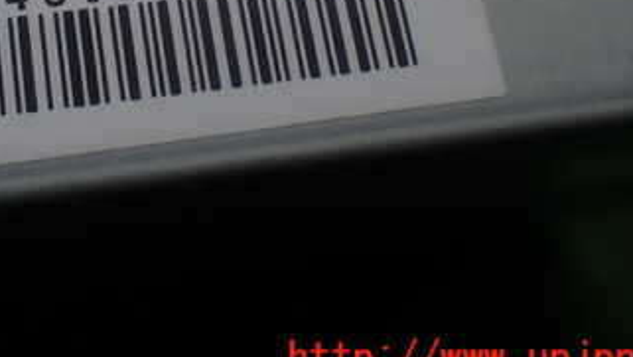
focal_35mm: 61
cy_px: -59
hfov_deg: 33.5
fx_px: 1024
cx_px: 142
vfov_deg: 18.8
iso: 100
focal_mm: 5.4
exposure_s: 1/160
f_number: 2.3
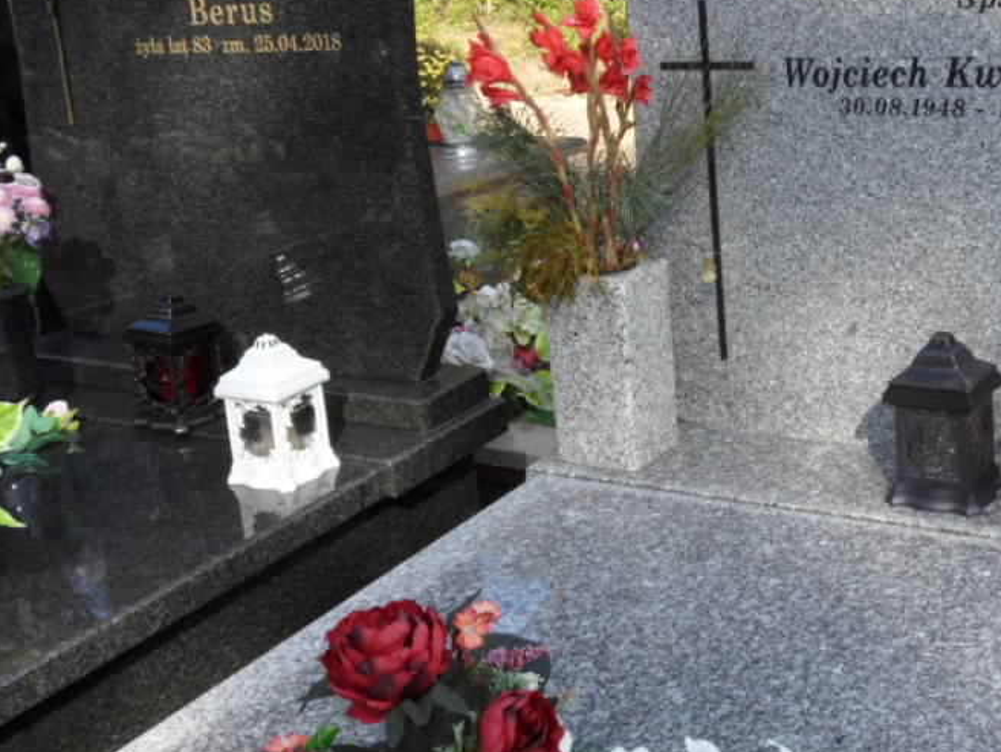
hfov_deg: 37.7
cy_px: 234
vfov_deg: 28.9
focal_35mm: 50
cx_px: 672
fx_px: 1447
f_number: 3.4
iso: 80
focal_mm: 5.3
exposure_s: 1/350
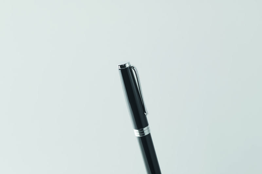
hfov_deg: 19.5
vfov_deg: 13.0
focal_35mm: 105
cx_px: 131
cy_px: 87
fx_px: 764
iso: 64
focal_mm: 105
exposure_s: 1/125
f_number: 18
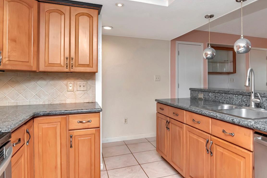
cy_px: 88
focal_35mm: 24
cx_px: 161
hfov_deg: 73.5
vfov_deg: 53.7
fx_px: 176
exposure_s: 1/160
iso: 800
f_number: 8
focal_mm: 11
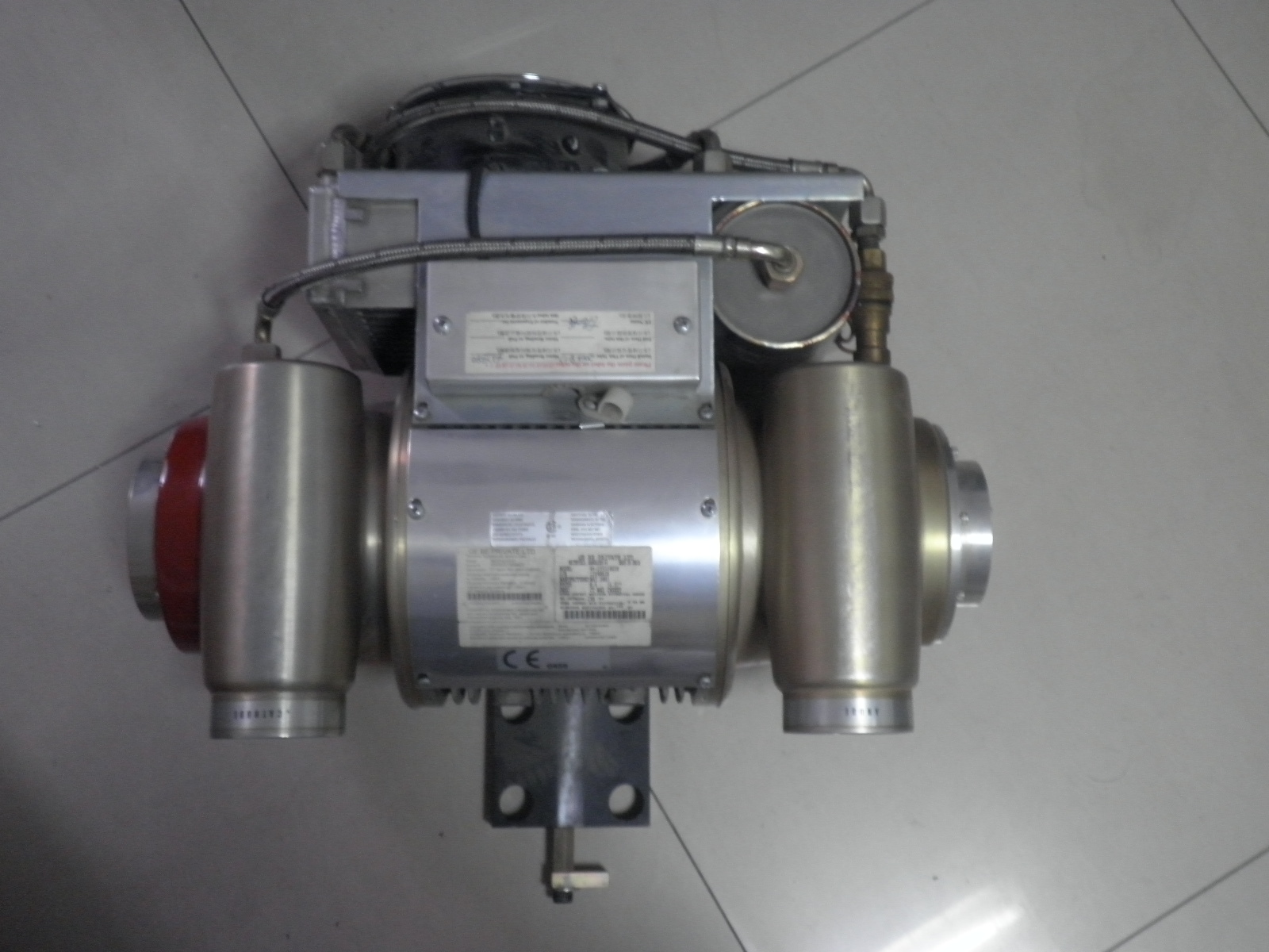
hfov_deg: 50.1
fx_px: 1356
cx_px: 634
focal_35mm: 37
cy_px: 476
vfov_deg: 38.7
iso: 160
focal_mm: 6.5
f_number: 3.1
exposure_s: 1/5
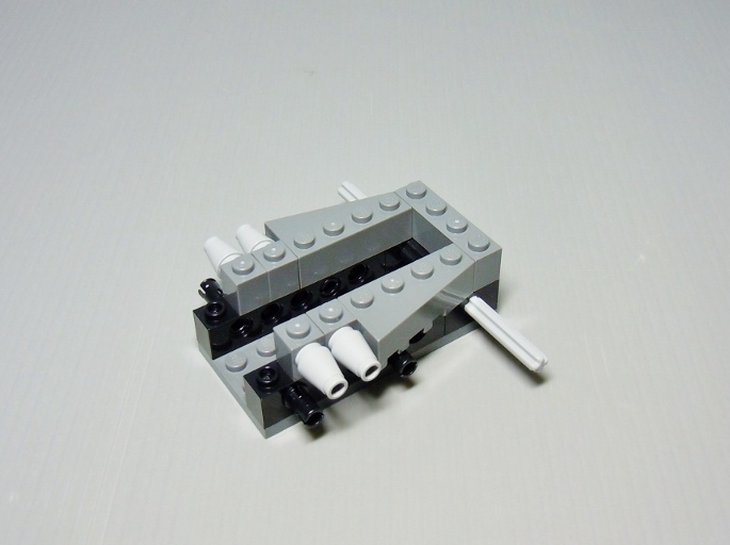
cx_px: 365
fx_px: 632
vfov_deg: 46.7
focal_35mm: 30
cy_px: 272
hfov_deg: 60.0
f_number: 3.5
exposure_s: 1/25
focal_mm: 5.4
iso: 200
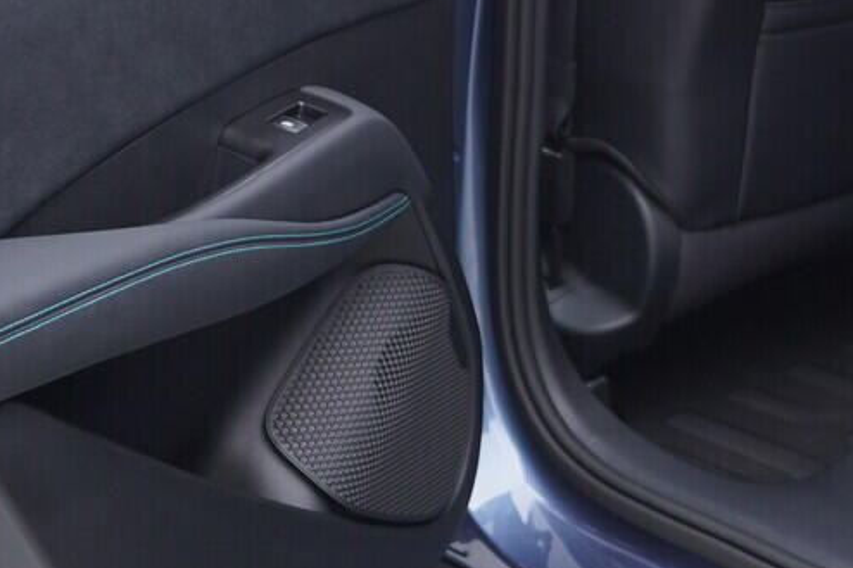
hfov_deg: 19.4
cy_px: -83
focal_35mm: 105
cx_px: 618
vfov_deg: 12.8
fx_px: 2487
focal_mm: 24
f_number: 2.8
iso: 160
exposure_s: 1/40
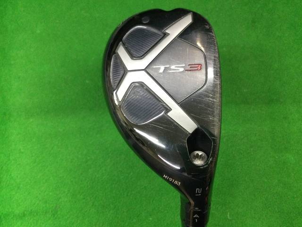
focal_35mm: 31
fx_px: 270
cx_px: 151
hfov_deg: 58.4
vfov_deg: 45.4
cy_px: 114
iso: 125
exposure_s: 1/30
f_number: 2.4
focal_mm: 3.3
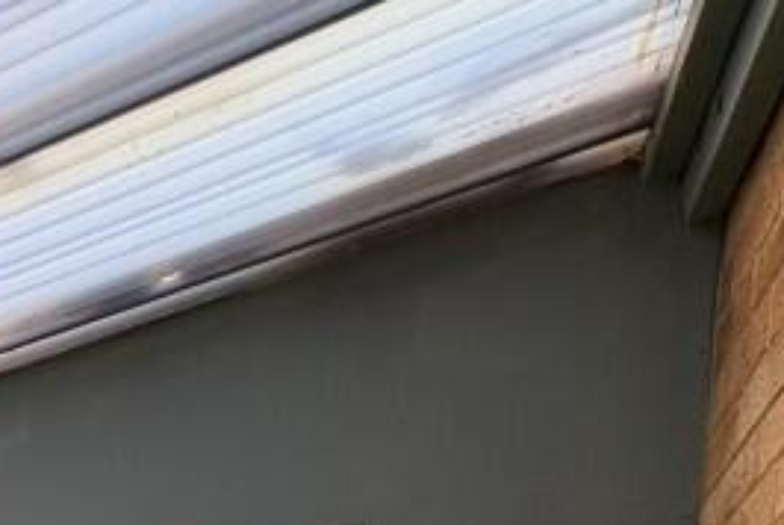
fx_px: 1221
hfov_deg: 27.4
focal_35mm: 56
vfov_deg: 17.6
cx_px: -321
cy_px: 1038
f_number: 2.2
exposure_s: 1/713
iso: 64
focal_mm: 2.22
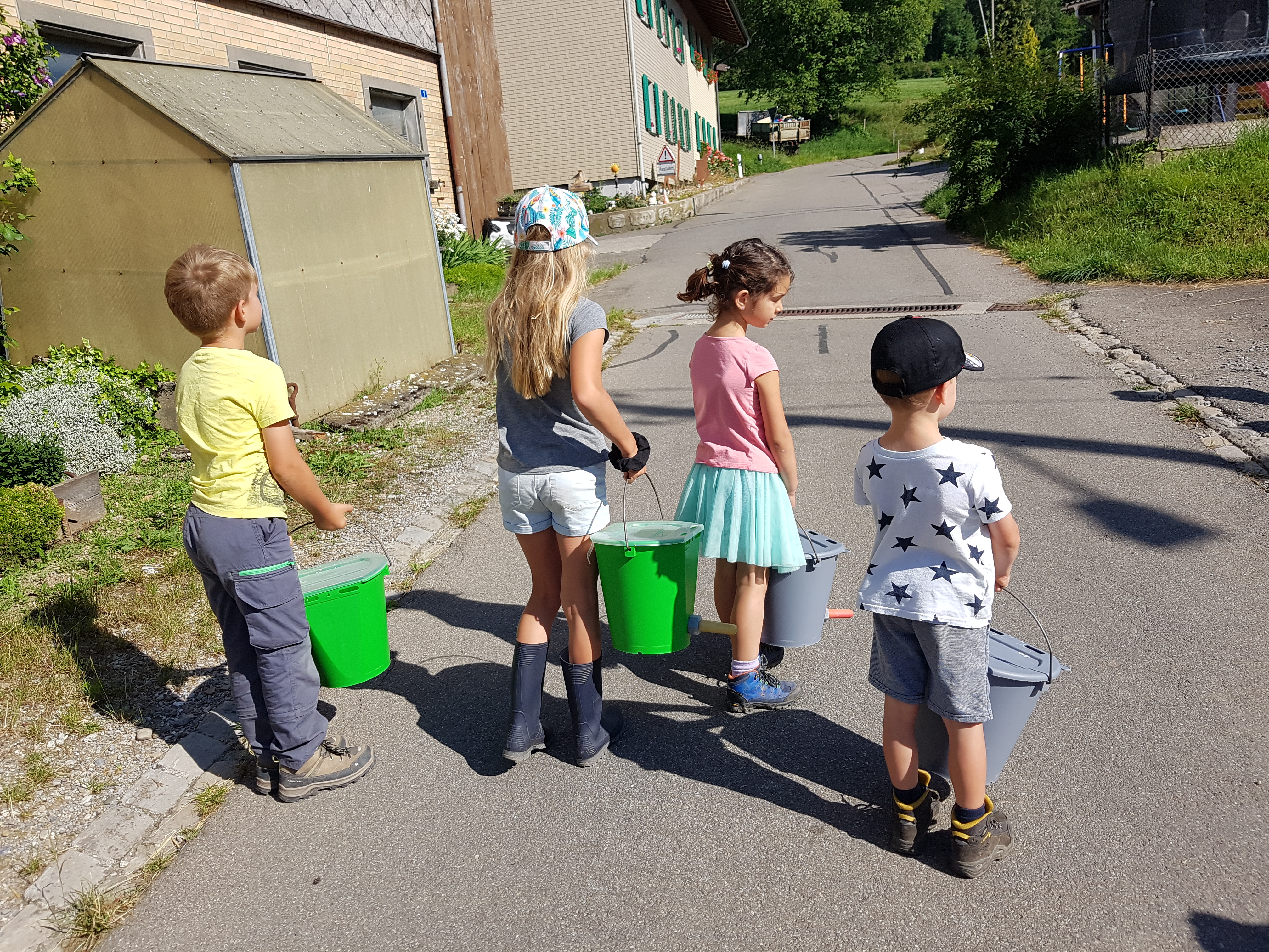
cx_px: 634
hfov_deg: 67.3
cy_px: 476
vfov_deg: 53.1
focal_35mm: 26
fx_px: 953
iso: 50
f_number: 1.7
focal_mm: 4.2
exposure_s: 1/2784
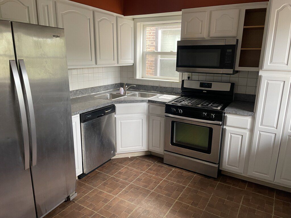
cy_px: 109
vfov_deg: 53.1
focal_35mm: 26
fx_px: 219
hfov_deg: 67.3
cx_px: 146
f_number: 1.6
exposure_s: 1/78
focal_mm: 4.2
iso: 125
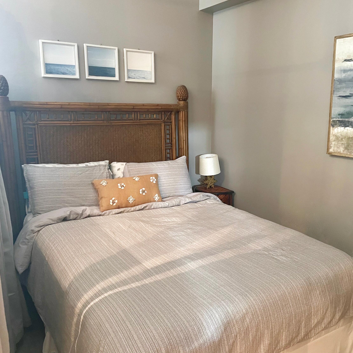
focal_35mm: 31
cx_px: 226
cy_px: 176
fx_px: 358
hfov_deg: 51.9
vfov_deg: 52.5
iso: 640
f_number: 1.6
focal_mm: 4.2
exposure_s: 1/30
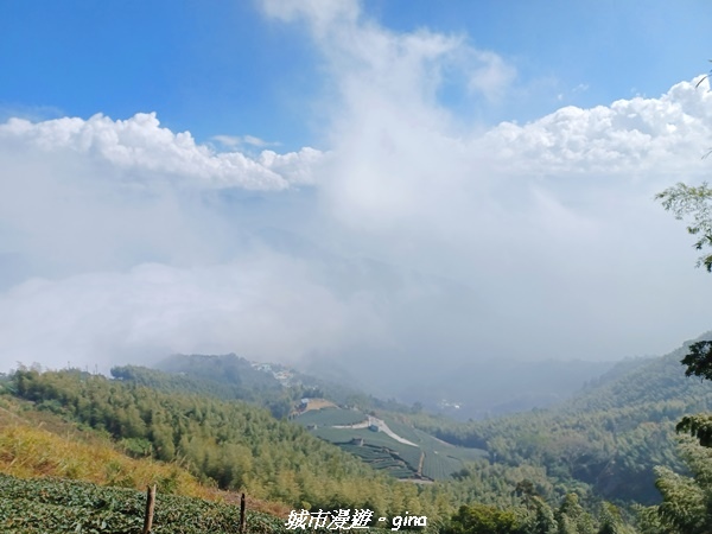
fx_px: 514
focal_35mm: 25
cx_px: 356
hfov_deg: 69.4
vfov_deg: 54.9
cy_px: 267
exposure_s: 1/729
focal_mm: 4.6
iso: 32
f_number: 1.8
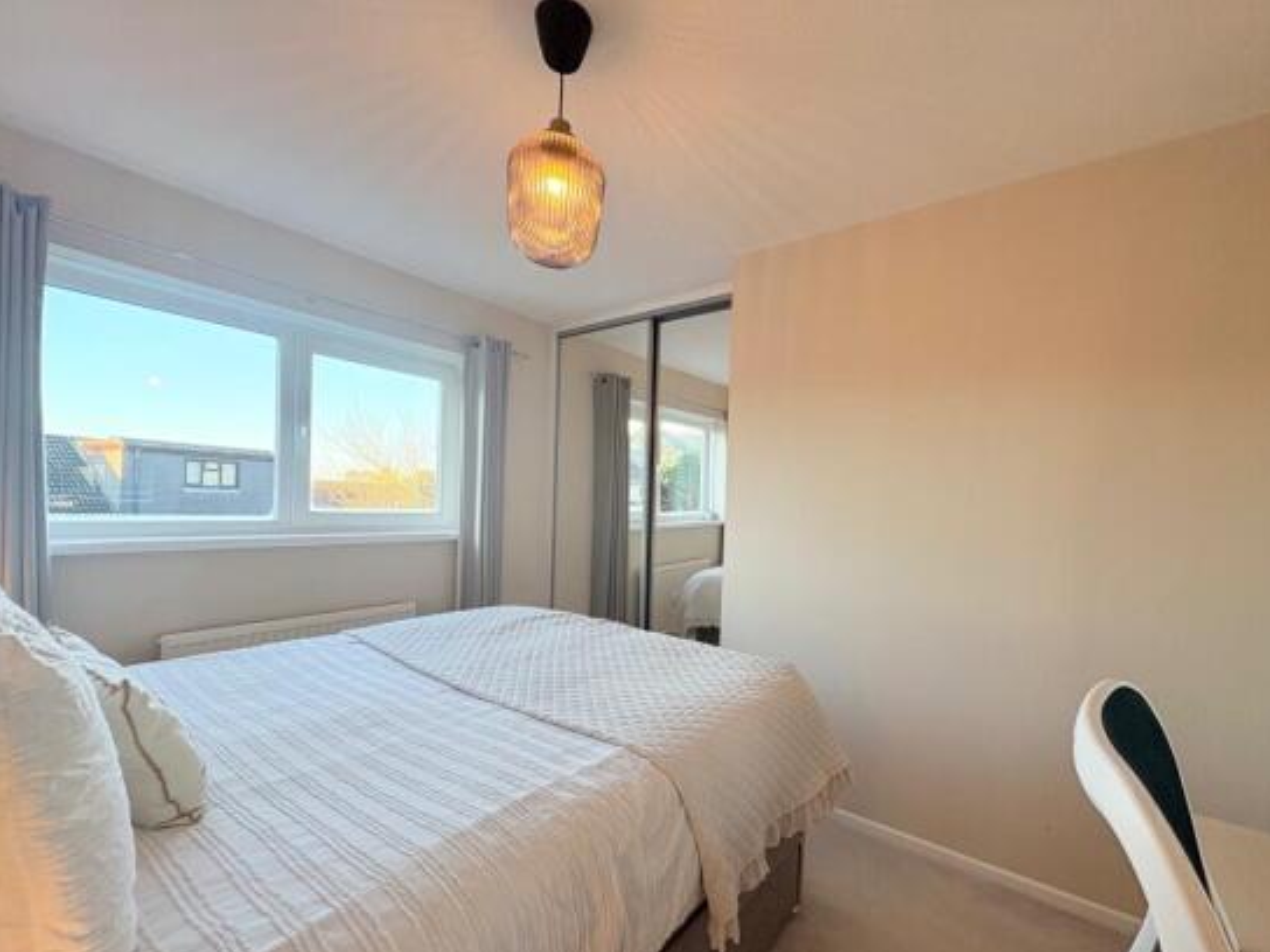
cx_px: 674
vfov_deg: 81.6
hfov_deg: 98.1
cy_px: 508
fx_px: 550
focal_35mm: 15
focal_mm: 2.22
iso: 160
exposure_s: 1/99
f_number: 2.2
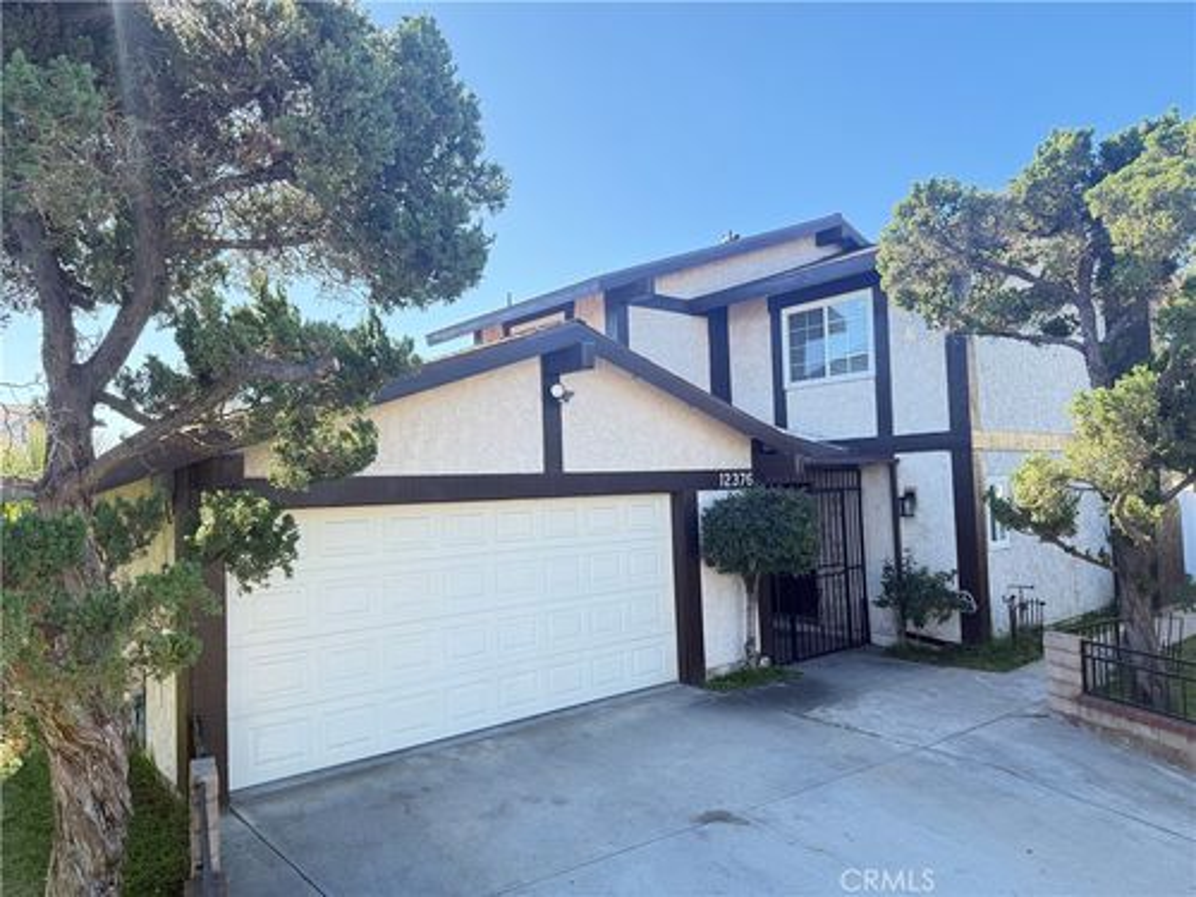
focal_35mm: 24
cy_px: 448
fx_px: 829
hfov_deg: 71.6
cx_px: 598
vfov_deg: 56.8
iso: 100
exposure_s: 1/580
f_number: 1.78
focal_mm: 6.76
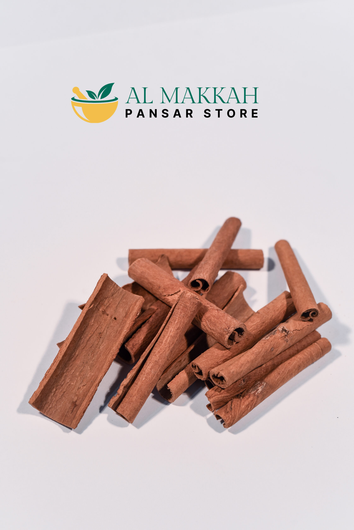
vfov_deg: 39.6
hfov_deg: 27.0
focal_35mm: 50
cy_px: 265
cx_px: 177
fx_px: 737
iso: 1000
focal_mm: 50
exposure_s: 1/200
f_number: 5
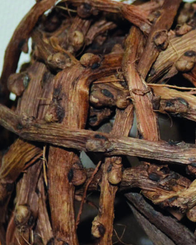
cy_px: 169
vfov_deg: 9.8
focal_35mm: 197
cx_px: 387
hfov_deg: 7.5
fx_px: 1429
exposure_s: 1/60
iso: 720
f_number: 4.5
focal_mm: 30
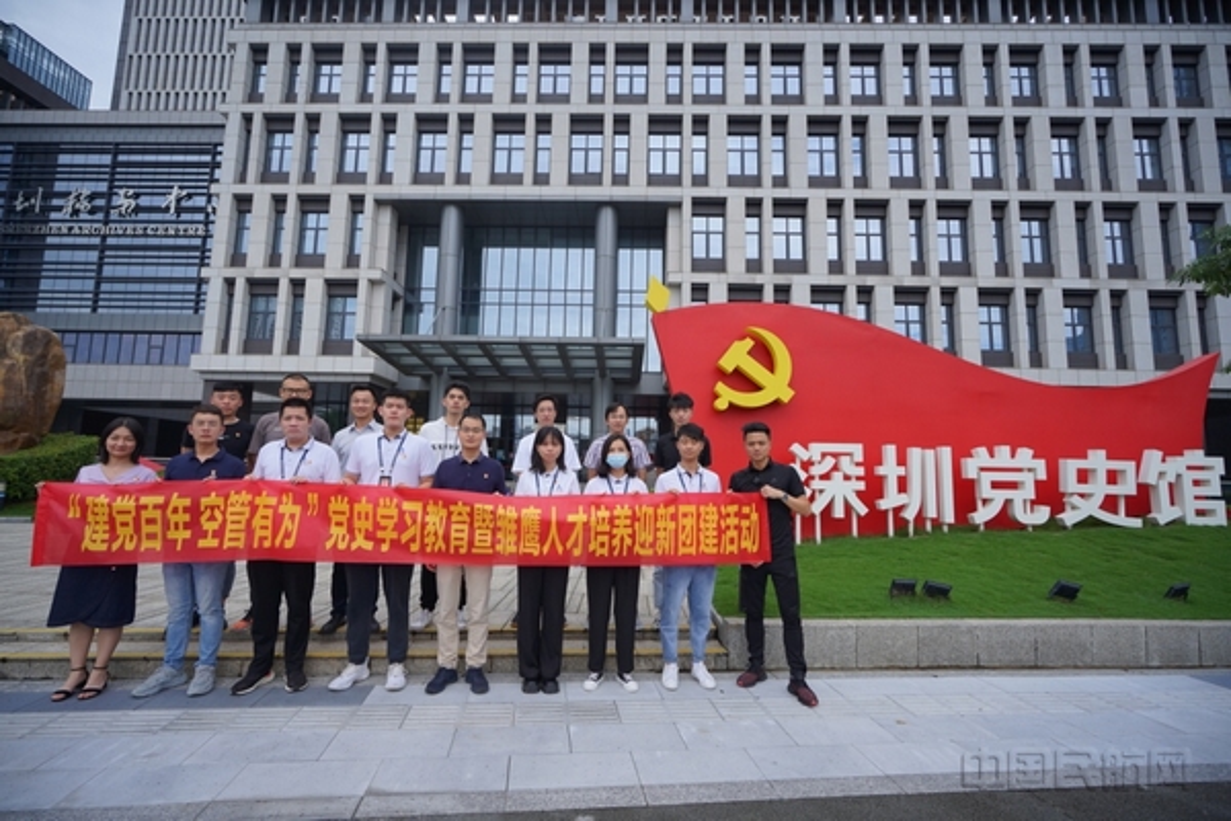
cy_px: 410
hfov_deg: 96.7
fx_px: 547
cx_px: 616
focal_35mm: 16
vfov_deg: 73.7
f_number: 4
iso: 100
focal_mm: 16
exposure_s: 1/500
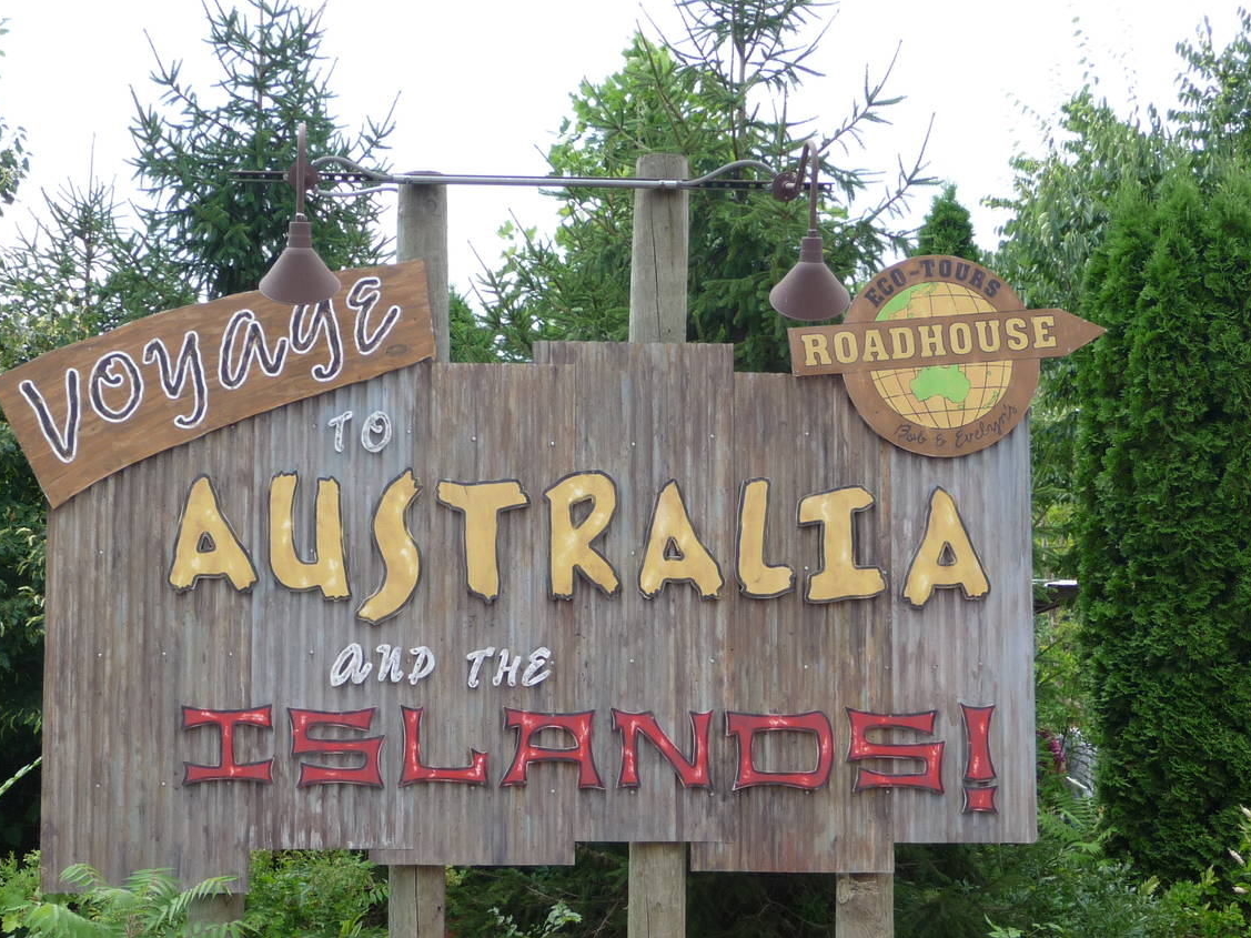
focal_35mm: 71
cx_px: 521
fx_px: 2566
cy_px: 513
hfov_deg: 27.4
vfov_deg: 20.7
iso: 100
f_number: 4.2
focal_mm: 8.5
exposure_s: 1/320
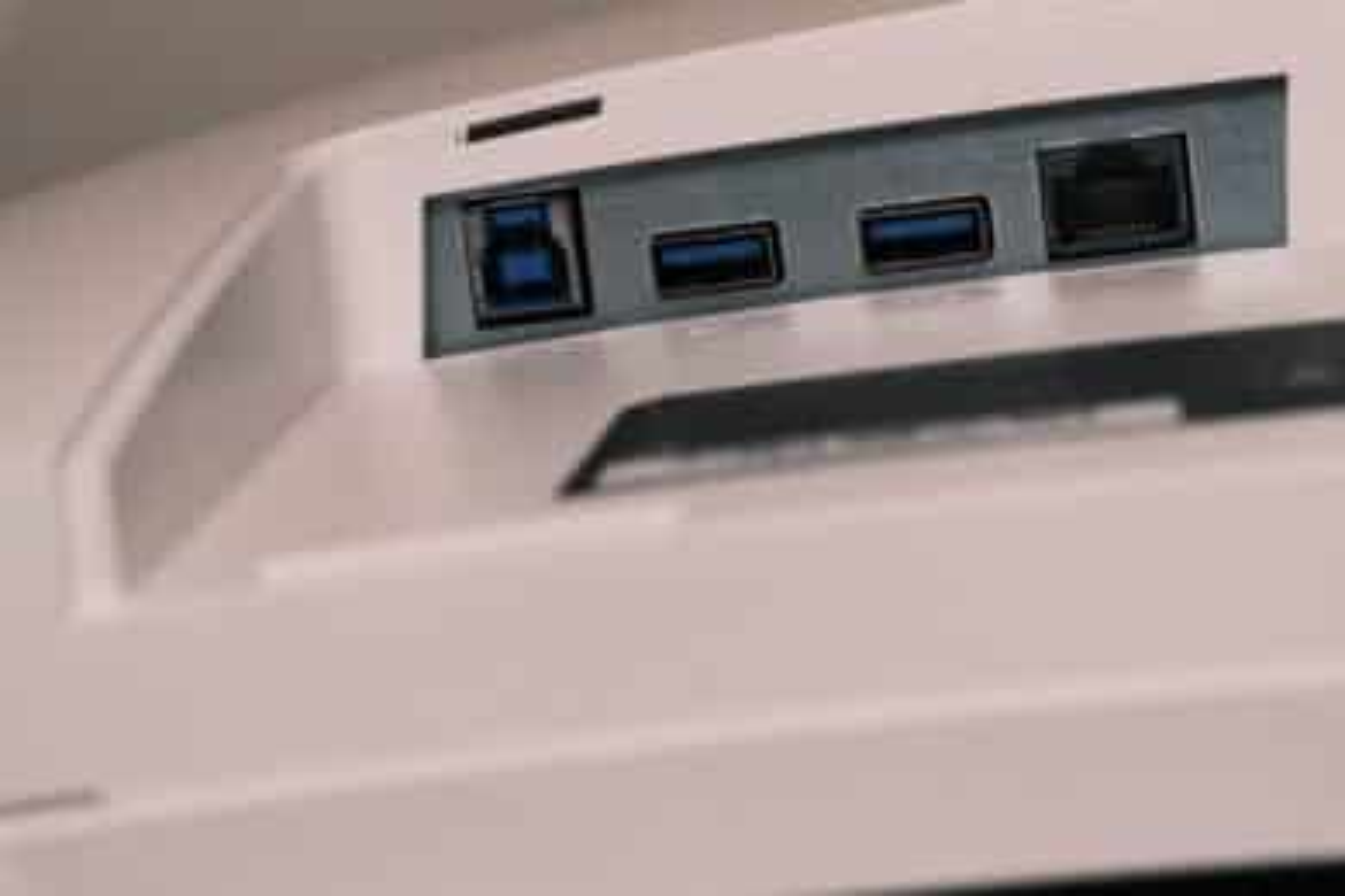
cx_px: 672
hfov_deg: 27.0
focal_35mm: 75
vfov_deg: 18.2
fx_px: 2802
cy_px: 448
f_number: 8
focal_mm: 50
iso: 2500
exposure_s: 1/150
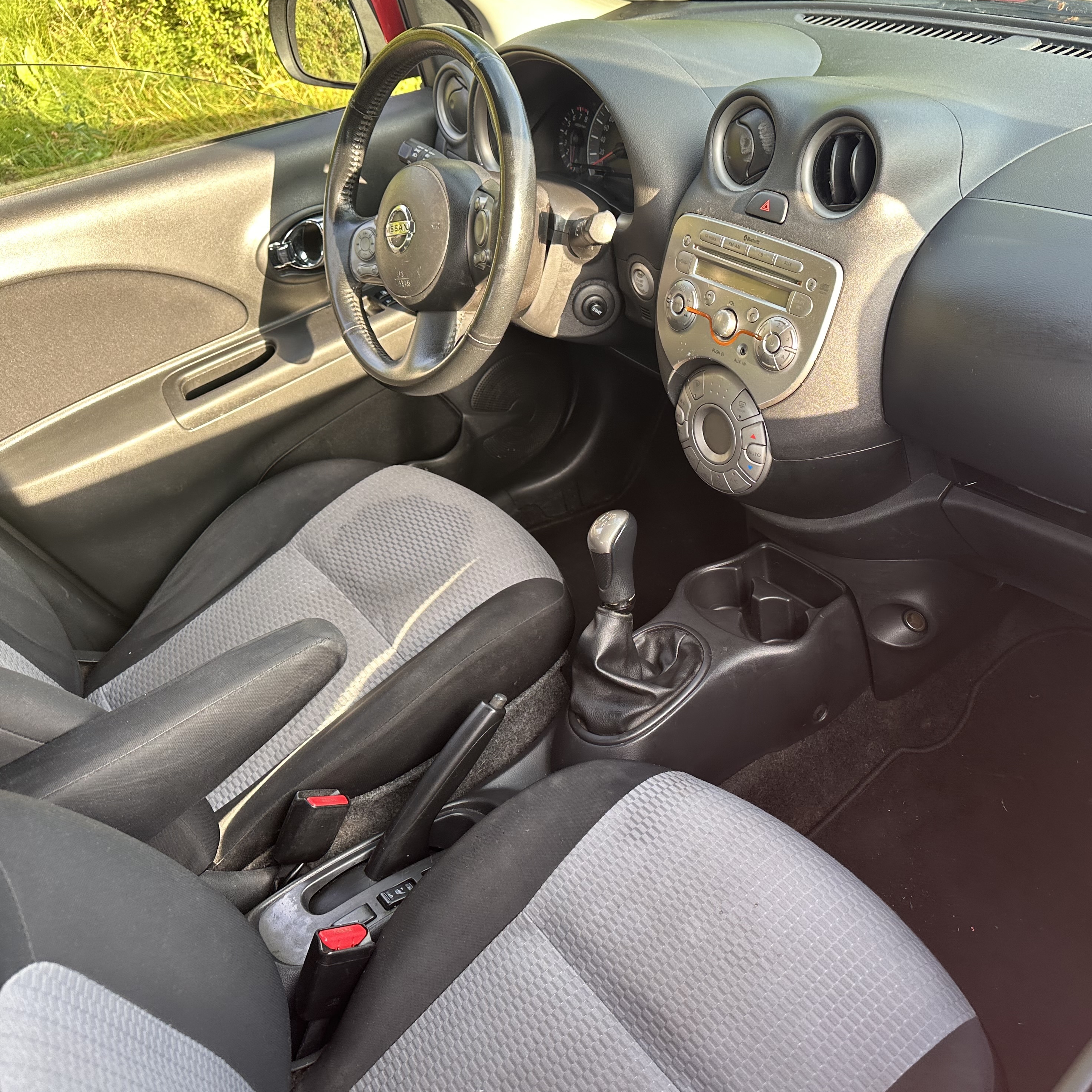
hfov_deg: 54.9
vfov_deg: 55.6
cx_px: 688
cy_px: 549
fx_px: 1035
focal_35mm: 29
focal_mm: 6.86
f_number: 1.78
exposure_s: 1/121
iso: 100
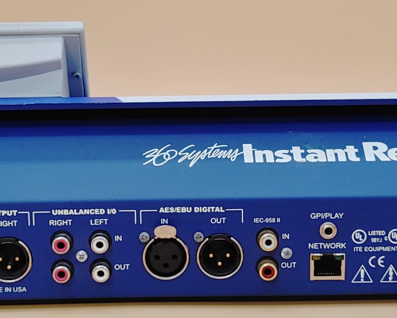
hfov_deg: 23.2
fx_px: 964
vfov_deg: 18.7
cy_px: 141
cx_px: 147
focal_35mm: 82
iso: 50
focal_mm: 4.36
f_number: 1.8
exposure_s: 1/64
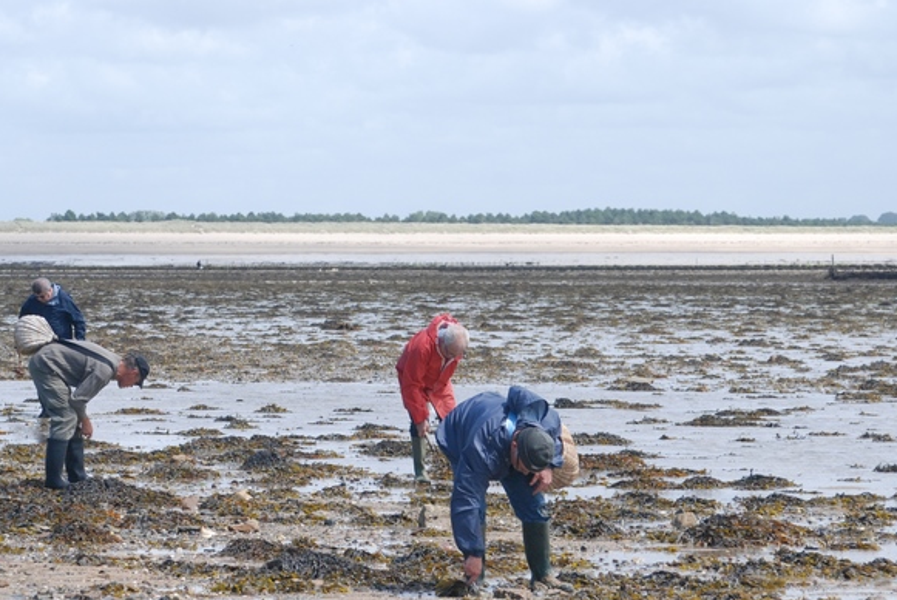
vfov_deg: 7.8
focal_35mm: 176
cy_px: 387
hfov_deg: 11.7
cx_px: 337
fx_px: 4383
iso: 400
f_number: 7.1
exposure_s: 1/800
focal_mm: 85
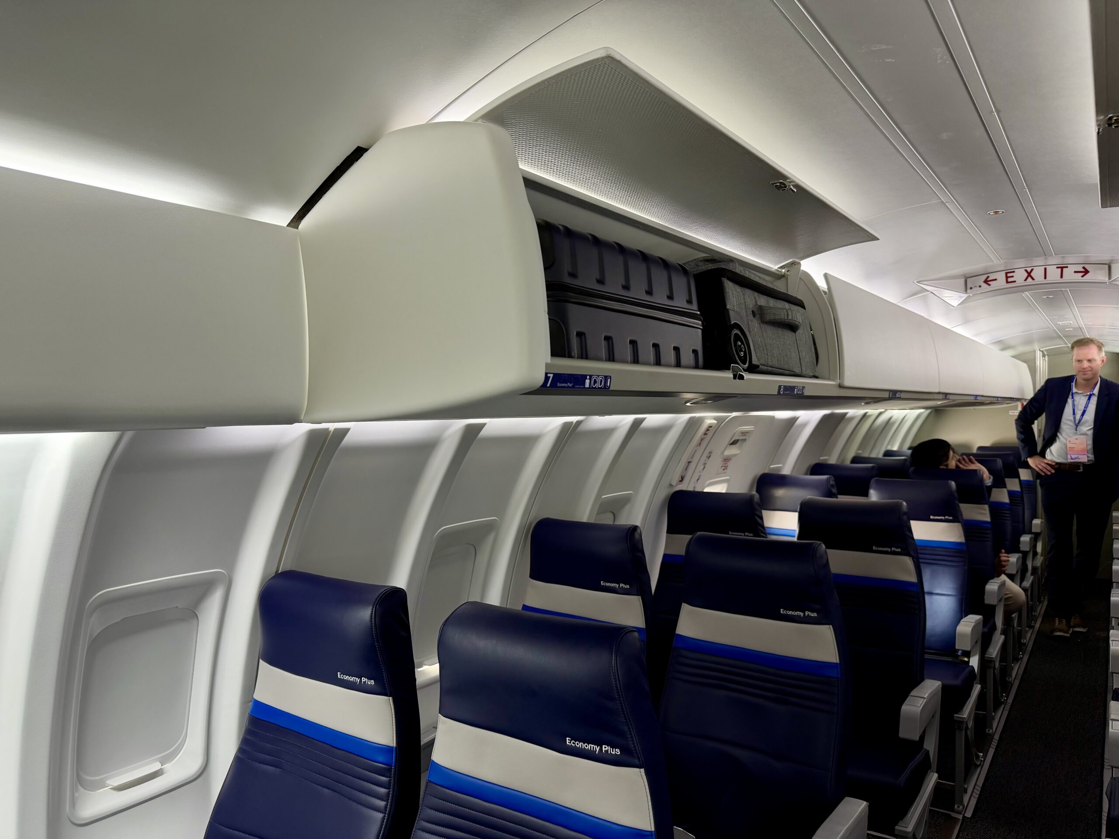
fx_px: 776
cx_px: 560
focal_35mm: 24
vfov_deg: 56.8
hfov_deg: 71.6
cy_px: 420
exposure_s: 1/60
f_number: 1.78
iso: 160
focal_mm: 6.76
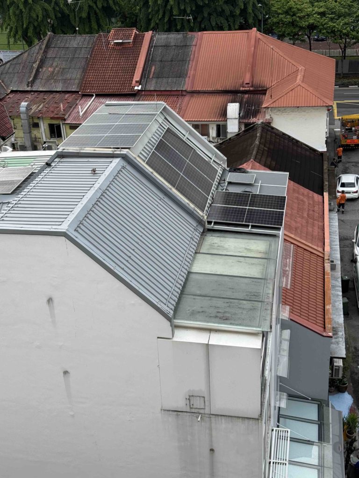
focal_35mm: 48
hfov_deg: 30.3
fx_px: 664
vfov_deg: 39.7
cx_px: 180
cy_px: 239
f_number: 1.78
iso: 64
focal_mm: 6.76
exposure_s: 1/1931
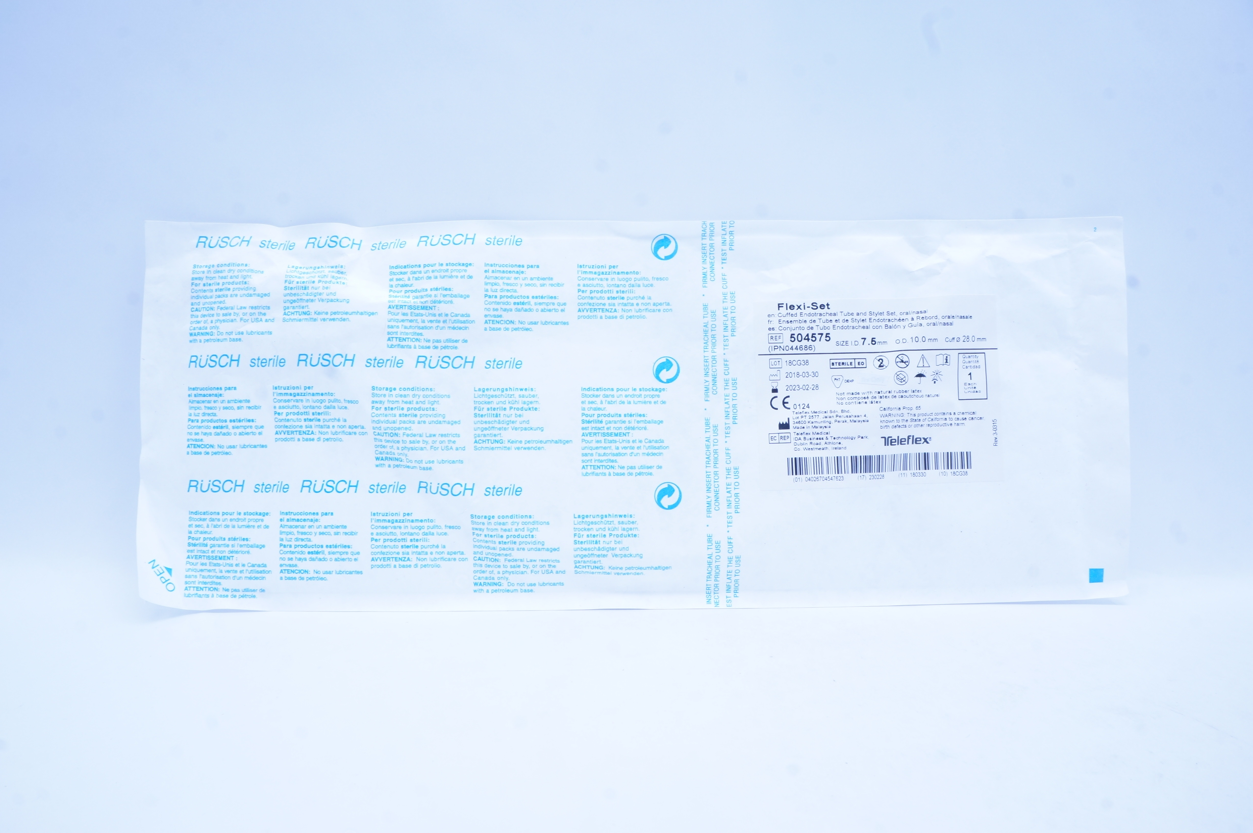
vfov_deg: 47.8
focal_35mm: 27
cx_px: 626
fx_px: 939
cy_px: 416
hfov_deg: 67.4
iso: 400
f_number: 16
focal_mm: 18
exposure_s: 1/10
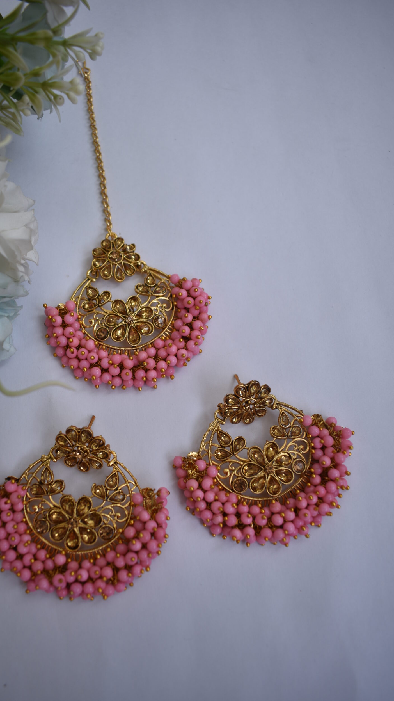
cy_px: 352
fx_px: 539
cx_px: 156
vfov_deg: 66.1
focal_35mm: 29
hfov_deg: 40.0
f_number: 3.5
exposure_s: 1/80
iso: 100
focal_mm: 18
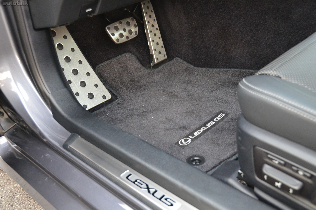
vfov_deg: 32.9
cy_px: 105
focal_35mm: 40
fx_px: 355
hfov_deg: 48.0
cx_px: 158
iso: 1600
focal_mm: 27
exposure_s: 1/100
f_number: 4
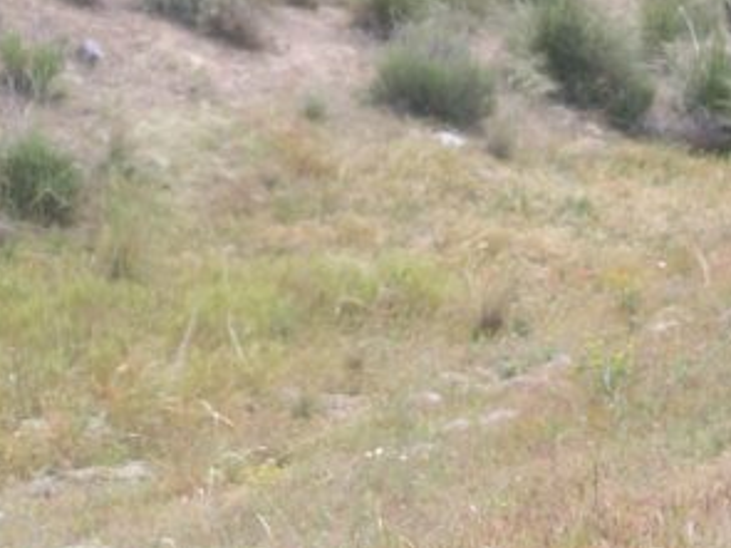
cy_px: -327
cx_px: 587
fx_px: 2491
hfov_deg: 16.6
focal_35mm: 118
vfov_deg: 11.9
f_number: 2.8
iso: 64
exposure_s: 1/205
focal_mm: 5.7
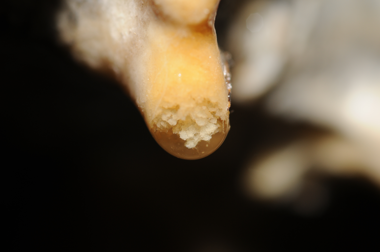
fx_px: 1660
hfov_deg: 13.1
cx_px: 190
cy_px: 126
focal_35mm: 158
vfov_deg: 8.7
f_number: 10
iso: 200
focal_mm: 105
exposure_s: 1/60
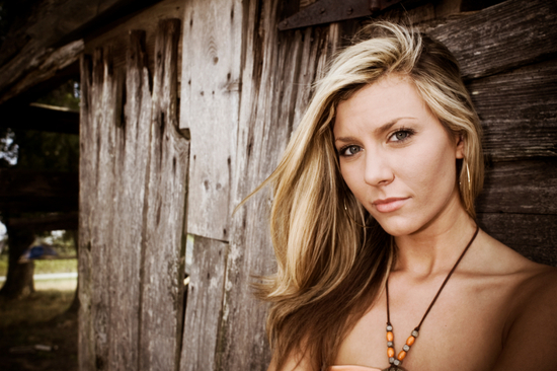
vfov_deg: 43.6
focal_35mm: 30
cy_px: 186
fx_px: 464
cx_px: 278
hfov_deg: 62.0
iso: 200
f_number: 6.3
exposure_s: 1/250
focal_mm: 20
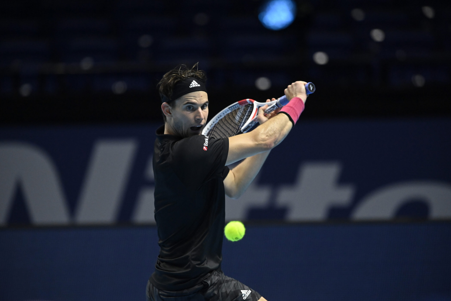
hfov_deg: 3.7
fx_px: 7015
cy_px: 150
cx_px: 226
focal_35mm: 560
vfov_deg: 2.5
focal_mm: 560
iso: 8000
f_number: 4
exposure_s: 1/2000
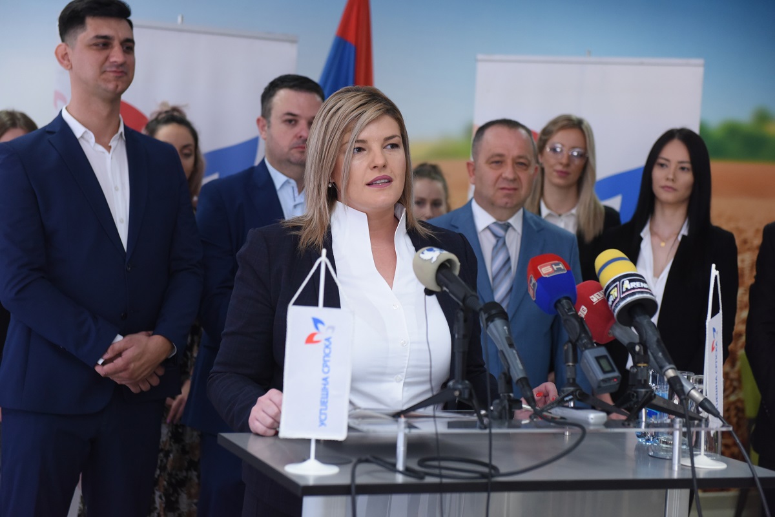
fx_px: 1507
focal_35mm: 70
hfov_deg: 28.8
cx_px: 388
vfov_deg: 19.5
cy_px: 258
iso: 2000
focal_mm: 70
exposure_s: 1/125
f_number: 3.5
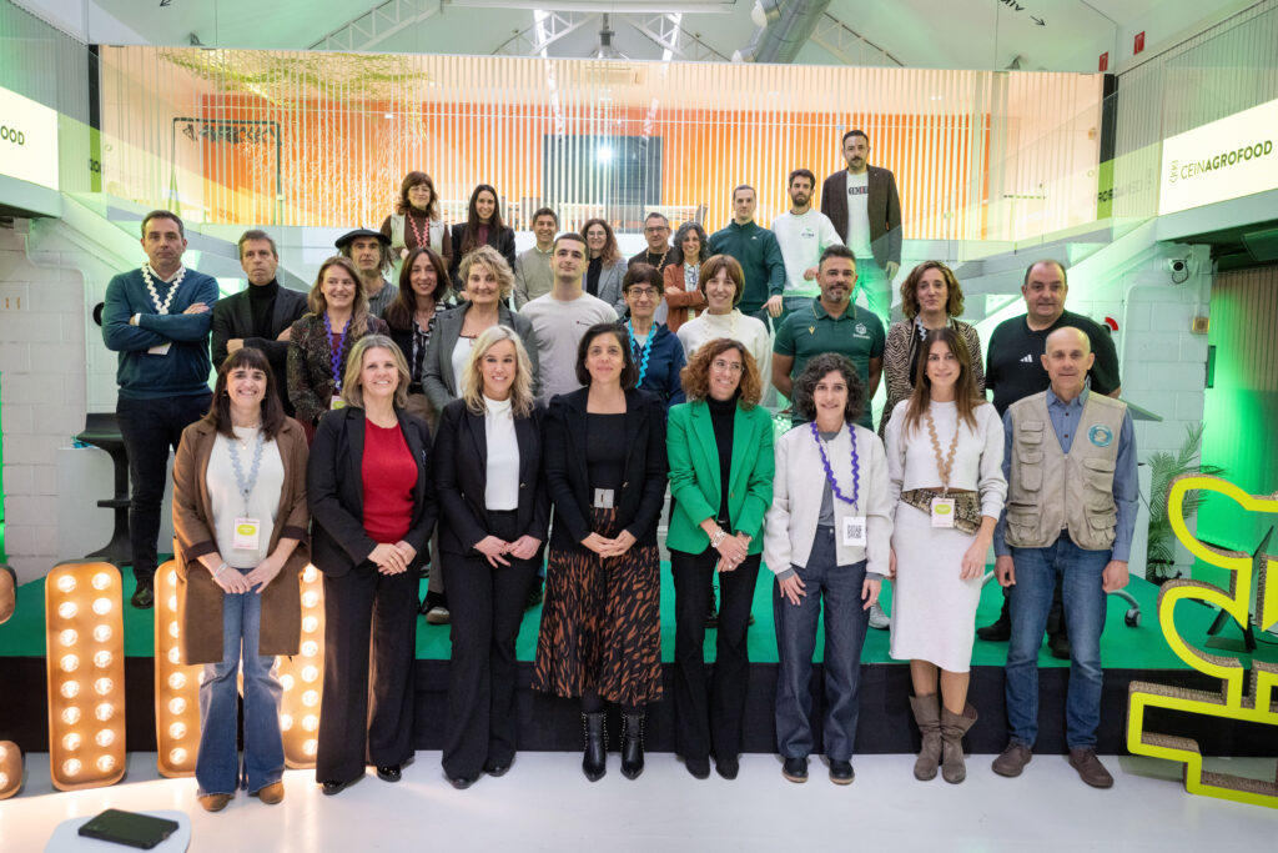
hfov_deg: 65.5
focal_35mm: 28
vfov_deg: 46.4
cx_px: 639
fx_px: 994
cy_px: 426
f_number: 4
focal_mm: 28
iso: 1000
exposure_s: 1/100
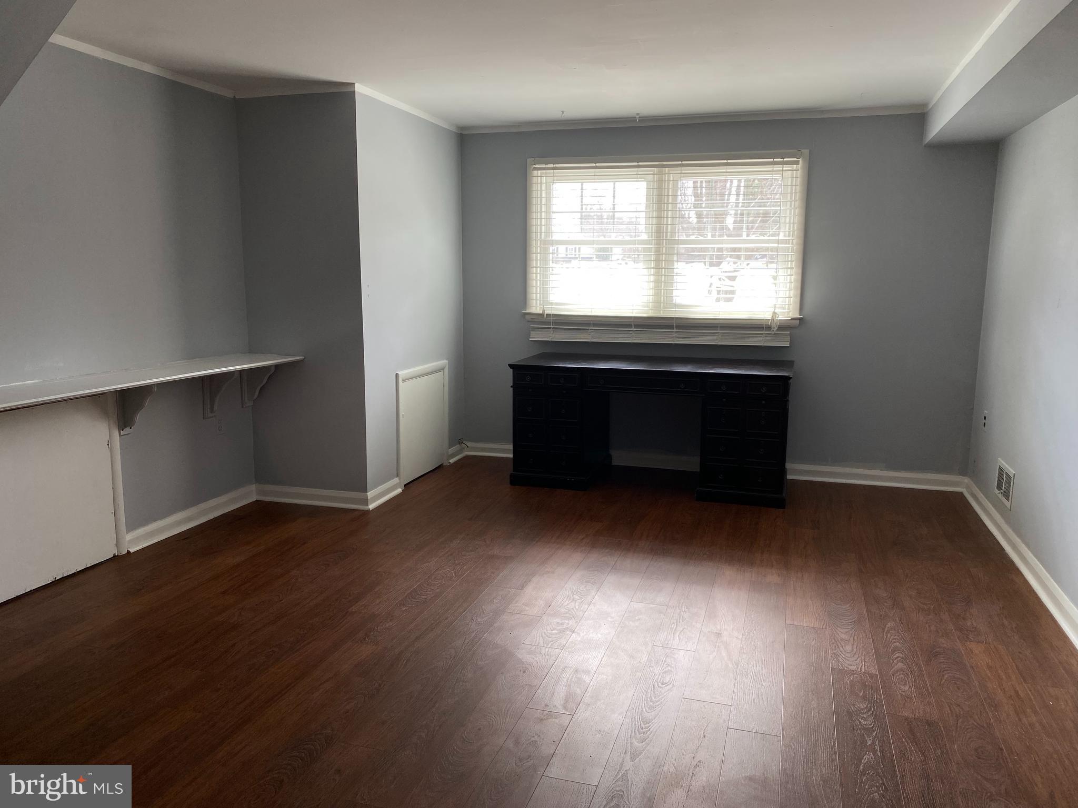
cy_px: 404
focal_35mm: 26
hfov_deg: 67.3
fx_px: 810
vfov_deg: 53.1
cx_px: 539
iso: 50
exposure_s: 1/120
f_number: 1.8
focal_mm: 4.25
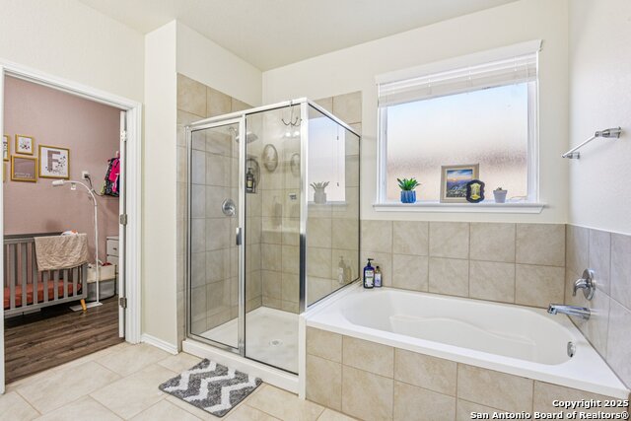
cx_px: 316
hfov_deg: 96.7
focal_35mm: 16
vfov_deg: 73.8
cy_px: 210
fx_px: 280
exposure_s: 1/25
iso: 400
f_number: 8
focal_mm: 16
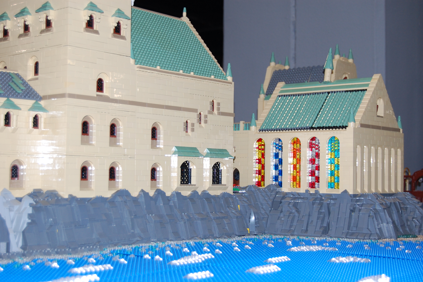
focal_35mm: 60
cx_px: 212
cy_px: 141
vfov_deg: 22.6
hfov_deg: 33.4
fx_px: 704
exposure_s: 1/60
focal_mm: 40
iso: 400
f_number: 5
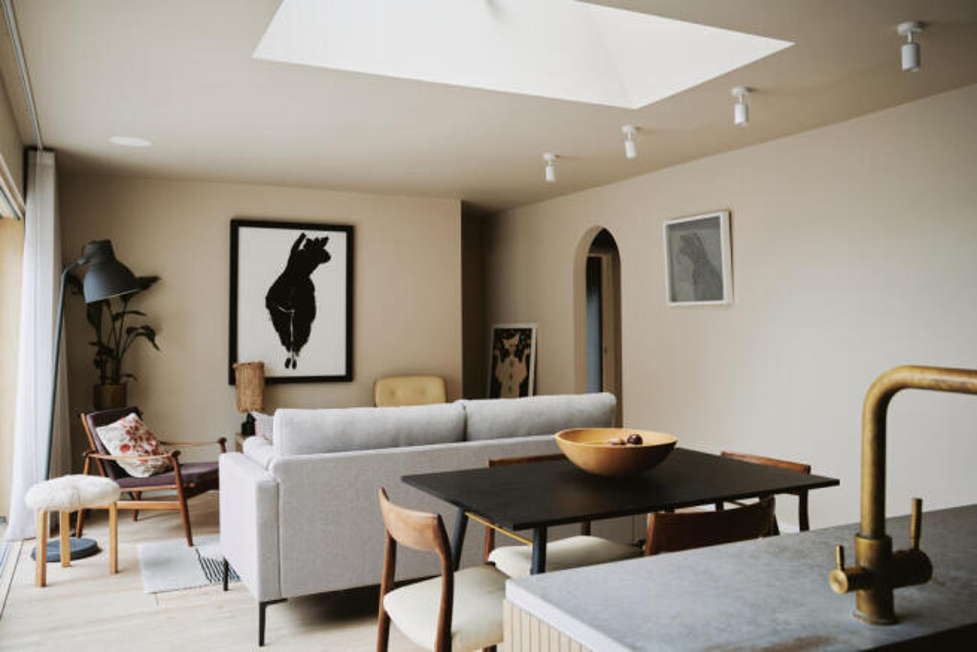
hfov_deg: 61.9
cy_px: 326
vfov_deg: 43.6
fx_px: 814
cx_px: 488
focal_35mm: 30
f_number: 8
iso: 100
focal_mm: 30
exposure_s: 1/8
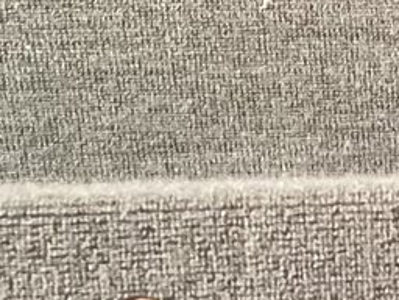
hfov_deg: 10.2
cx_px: 730
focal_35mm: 183
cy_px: 459
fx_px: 2109
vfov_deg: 7.9
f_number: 2.4
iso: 400
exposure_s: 1/33
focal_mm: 3.3
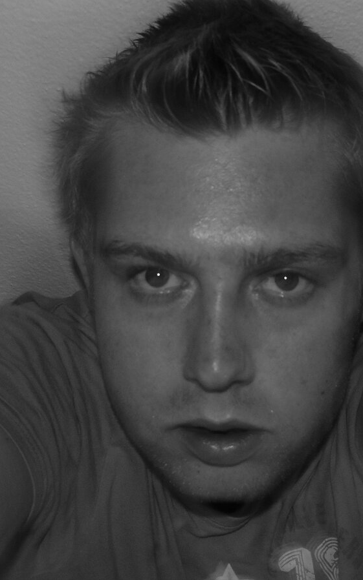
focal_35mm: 51
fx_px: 808
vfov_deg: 39.6
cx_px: 249
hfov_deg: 25.2
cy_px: 290
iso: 100
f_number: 2.8
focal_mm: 6
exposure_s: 1
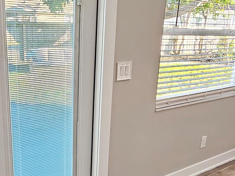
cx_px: 77
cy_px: 86
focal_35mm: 33
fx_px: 224
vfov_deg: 42.9
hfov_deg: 54.2
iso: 80
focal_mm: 2.2
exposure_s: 1/120
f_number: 2.2
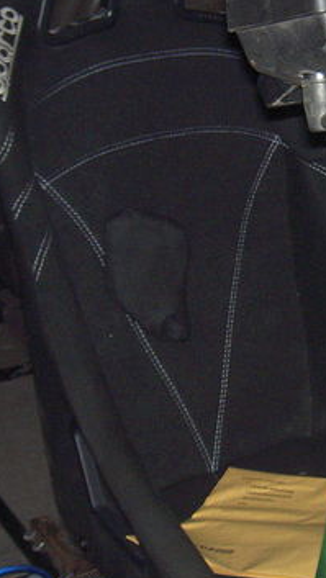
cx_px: 362
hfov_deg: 15.3
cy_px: 246
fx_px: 1181
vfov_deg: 27.5
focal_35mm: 77
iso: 200
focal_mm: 8
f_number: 2.8
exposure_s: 1/125
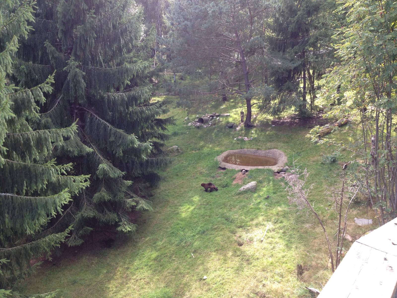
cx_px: 198
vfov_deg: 40.7
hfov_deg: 52.6
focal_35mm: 35
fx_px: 401
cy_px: 149
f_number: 2.4
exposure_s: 1/120
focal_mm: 4.28
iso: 64
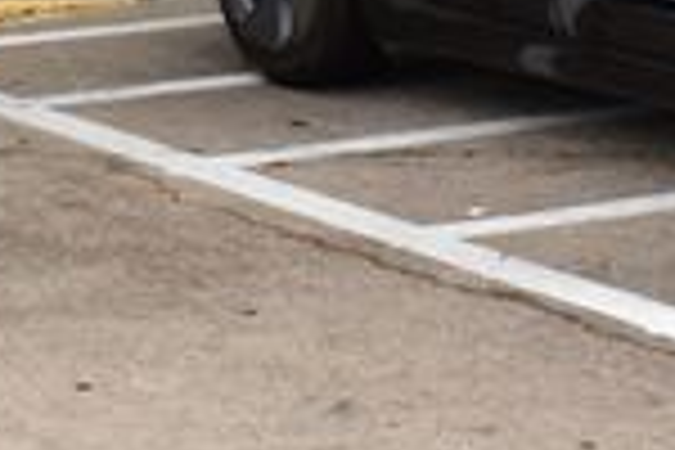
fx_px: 3112
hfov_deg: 12.4
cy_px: -410
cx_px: 436
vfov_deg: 7.9
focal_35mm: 166
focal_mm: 26
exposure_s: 1/100
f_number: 9
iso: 400
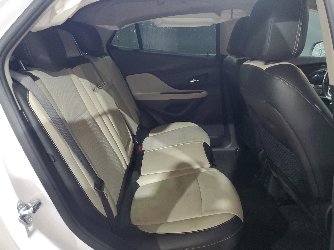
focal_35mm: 26
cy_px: 125
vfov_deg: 53.1
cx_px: 167
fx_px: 251
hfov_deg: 67.3
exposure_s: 1/40
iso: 286
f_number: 1.5
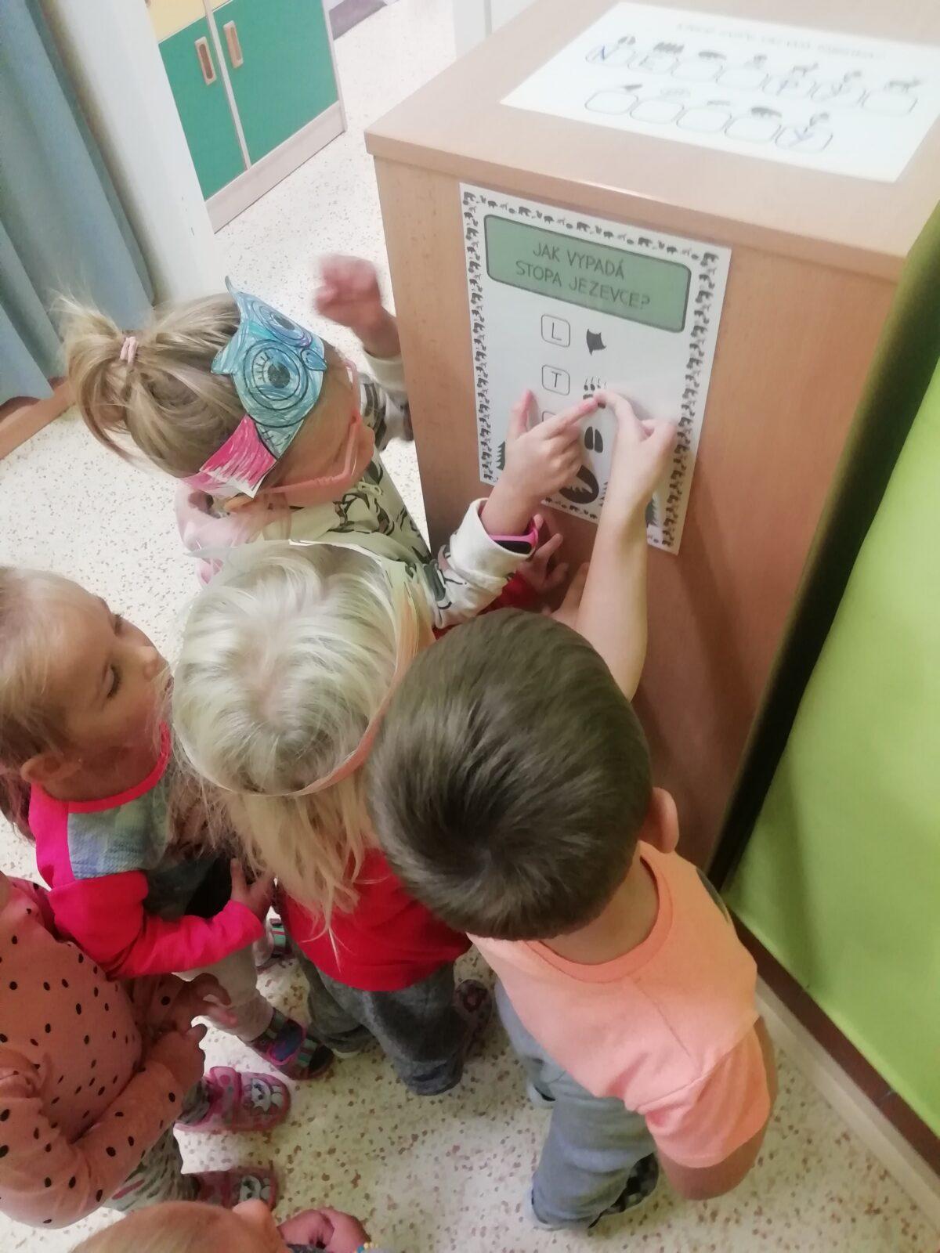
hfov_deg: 53.1
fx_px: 941
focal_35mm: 26
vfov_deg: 67.3
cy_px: 626
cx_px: 470
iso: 320
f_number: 2.2
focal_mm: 3.46
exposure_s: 1/33.3
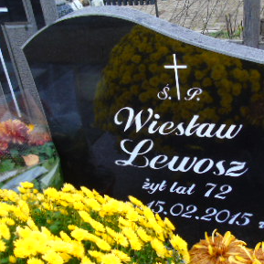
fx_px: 423
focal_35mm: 49
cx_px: 156
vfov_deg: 34.6
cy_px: 151
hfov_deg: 34.6
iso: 100
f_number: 3.4
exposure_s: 1/30
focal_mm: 4.4
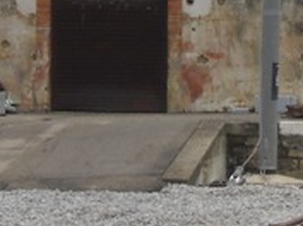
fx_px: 4909
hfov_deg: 3.5
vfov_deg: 2.6
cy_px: 53
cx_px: 401
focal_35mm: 562
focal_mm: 20.49
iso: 64
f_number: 6
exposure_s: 1/109
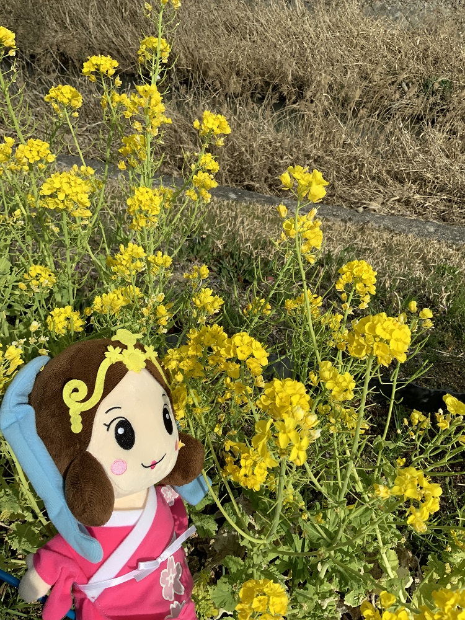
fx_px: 519
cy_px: 310
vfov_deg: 61.7
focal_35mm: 29
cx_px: 232
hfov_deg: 48.2
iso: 20
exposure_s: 1/2801
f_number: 1.8
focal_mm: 3
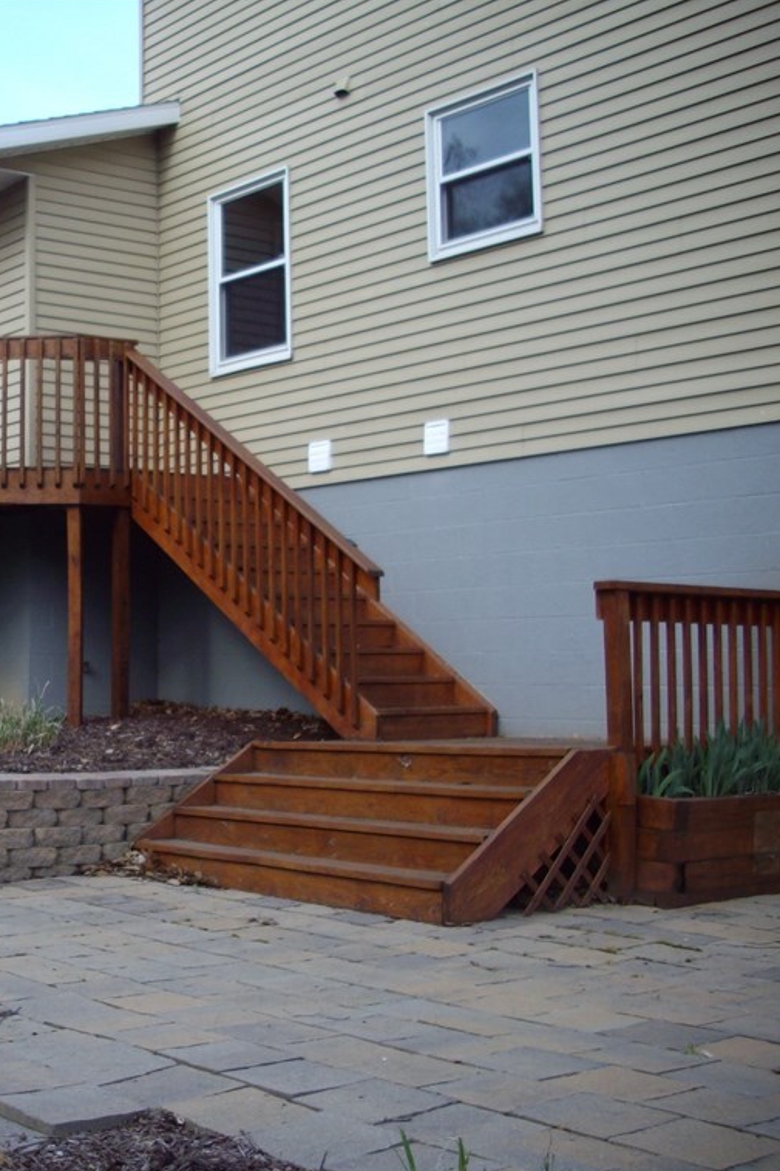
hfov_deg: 24.9
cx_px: 29
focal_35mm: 52
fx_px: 1691
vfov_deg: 38.2
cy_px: 587
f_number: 2.8
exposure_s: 1/250
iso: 80
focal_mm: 6.2
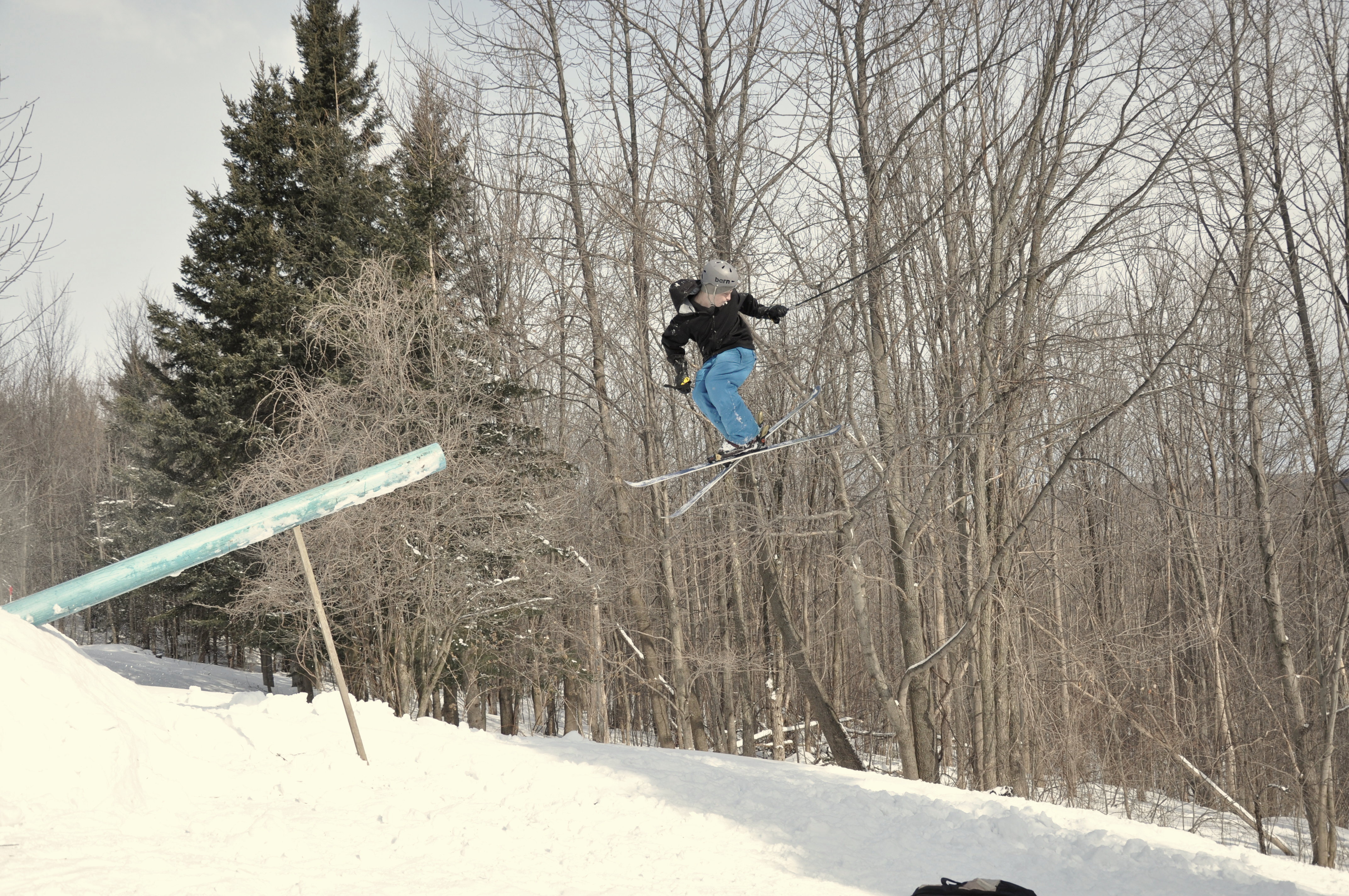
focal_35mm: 38
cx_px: 674
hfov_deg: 51.3
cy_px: 448
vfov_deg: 35.4
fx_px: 1403
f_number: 6.3
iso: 400
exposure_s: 1/1600
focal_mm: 25
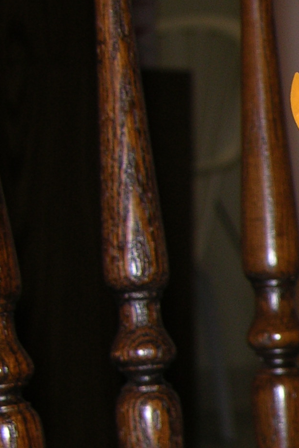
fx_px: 2093
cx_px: 762
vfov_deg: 12.0
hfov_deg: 7.5
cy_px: 519
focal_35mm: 168
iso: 50
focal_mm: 11.6
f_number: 3
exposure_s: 1/60.1
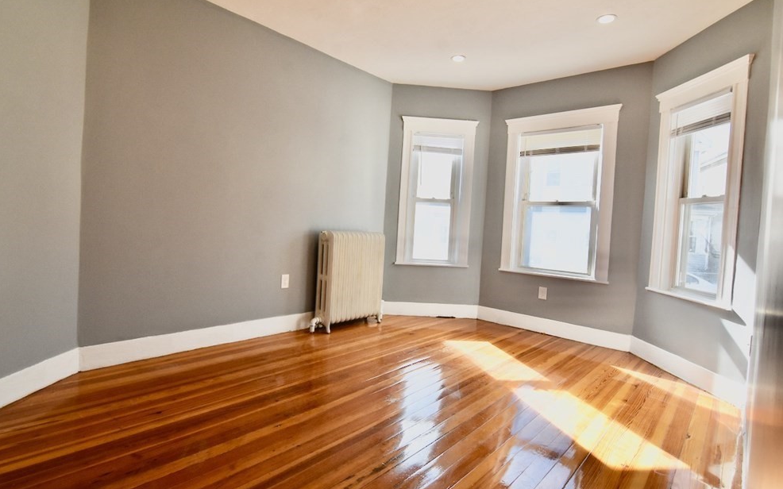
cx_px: 378
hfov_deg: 90.2
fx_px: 390
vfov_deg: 64.2
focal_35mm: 18
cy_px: 228
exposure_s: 1/200
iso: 800
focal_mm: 11.5
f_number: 7.1
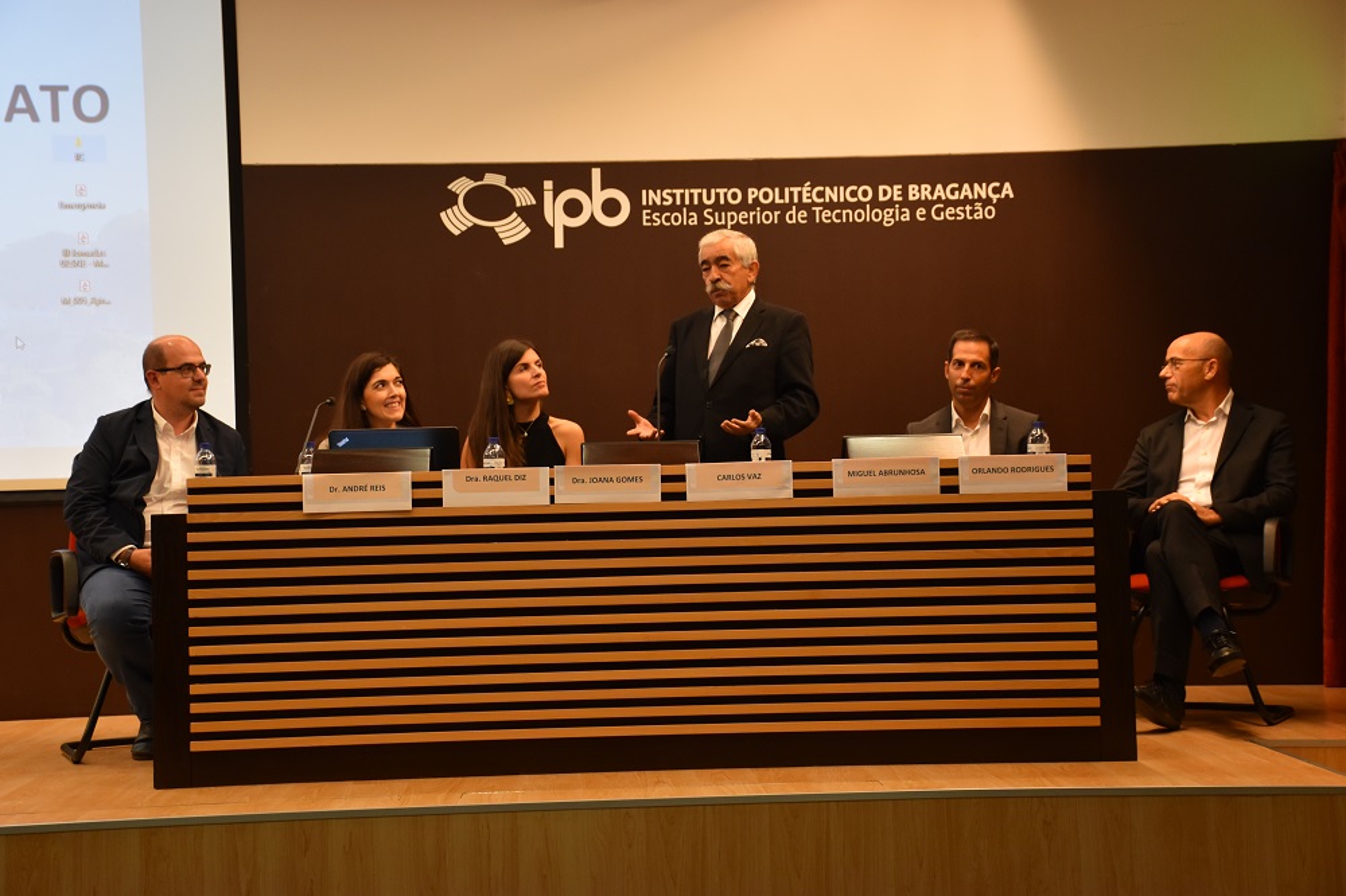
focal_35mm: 72
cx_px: 673
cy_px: 448
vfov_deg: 18.9
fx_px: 2691
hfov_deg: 28.1
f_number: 4.5
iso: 900
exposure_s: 1/60
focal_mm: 48
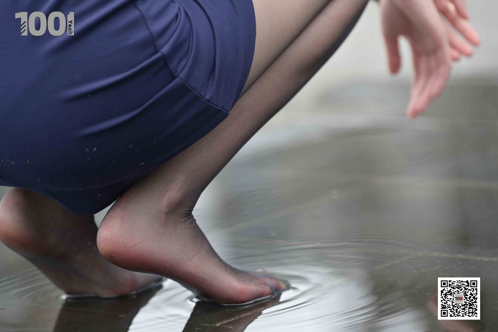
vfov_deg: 6.9
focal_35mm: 200
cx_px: 249
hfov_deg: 10.3
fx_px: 2767
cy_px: 166
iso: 200
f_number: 4
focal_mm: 200
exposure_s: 1/320
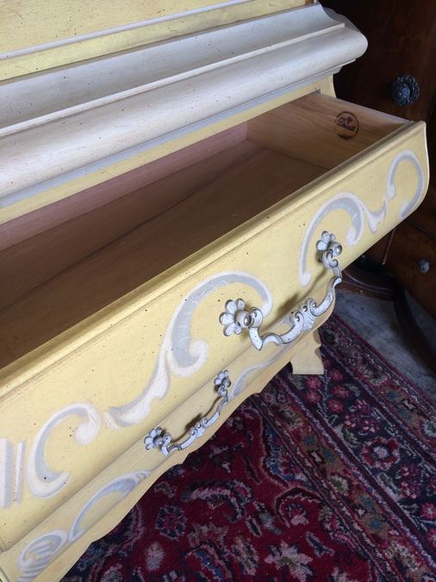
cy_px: 291
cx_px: 218
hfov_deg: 46.8
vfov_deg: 60.0
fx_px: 504
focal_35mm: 30
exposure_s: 1/59
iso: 32
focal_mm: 4.12
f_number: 2.2
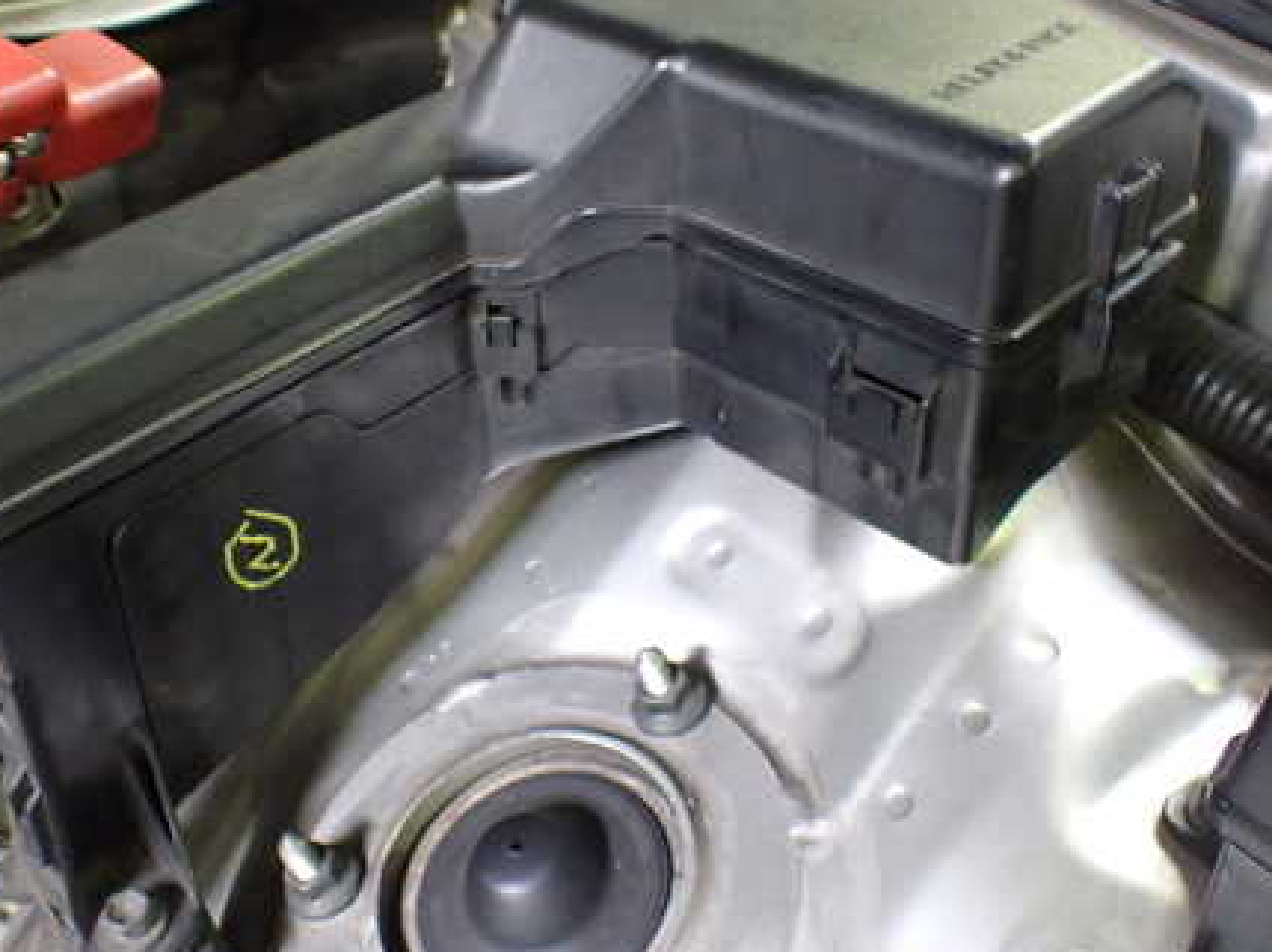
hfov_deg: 44.6
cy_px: 374
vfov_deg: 34.2
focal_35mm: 42
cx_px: 513
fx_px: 1542
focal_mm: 5.4
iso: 1000
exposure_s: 1/30
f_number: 2.3
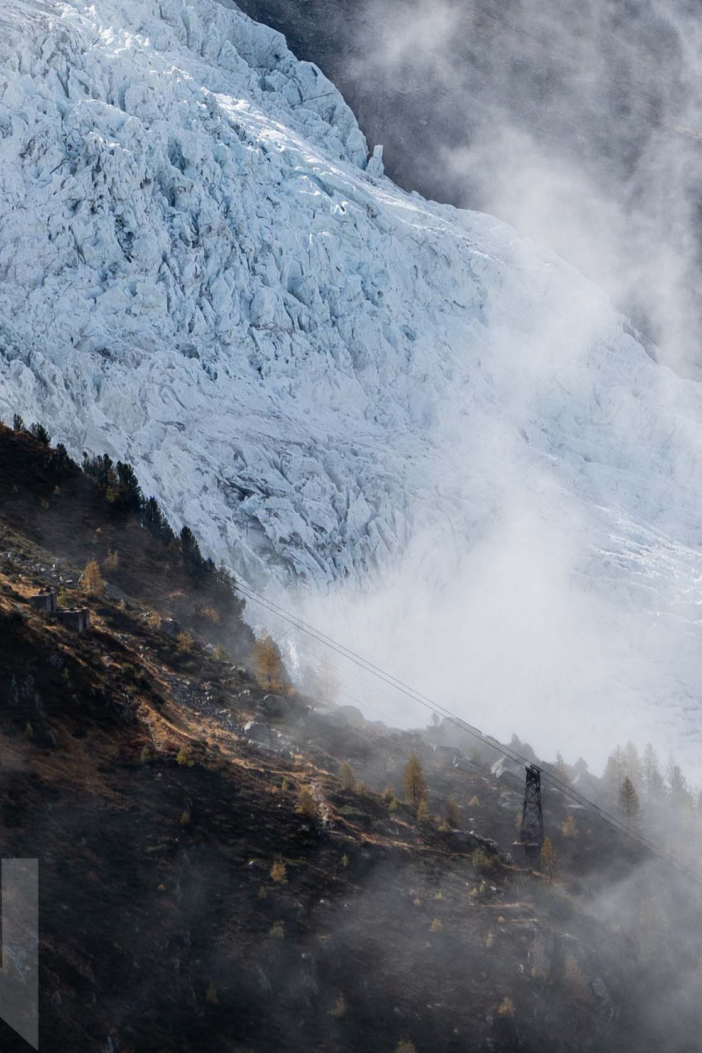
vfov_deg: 4.6
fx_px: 12842
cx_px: -251
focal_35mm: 439
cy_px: -1041
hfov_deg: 3.1
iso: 160
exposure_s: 1/1600
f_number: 4.5
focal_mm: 105
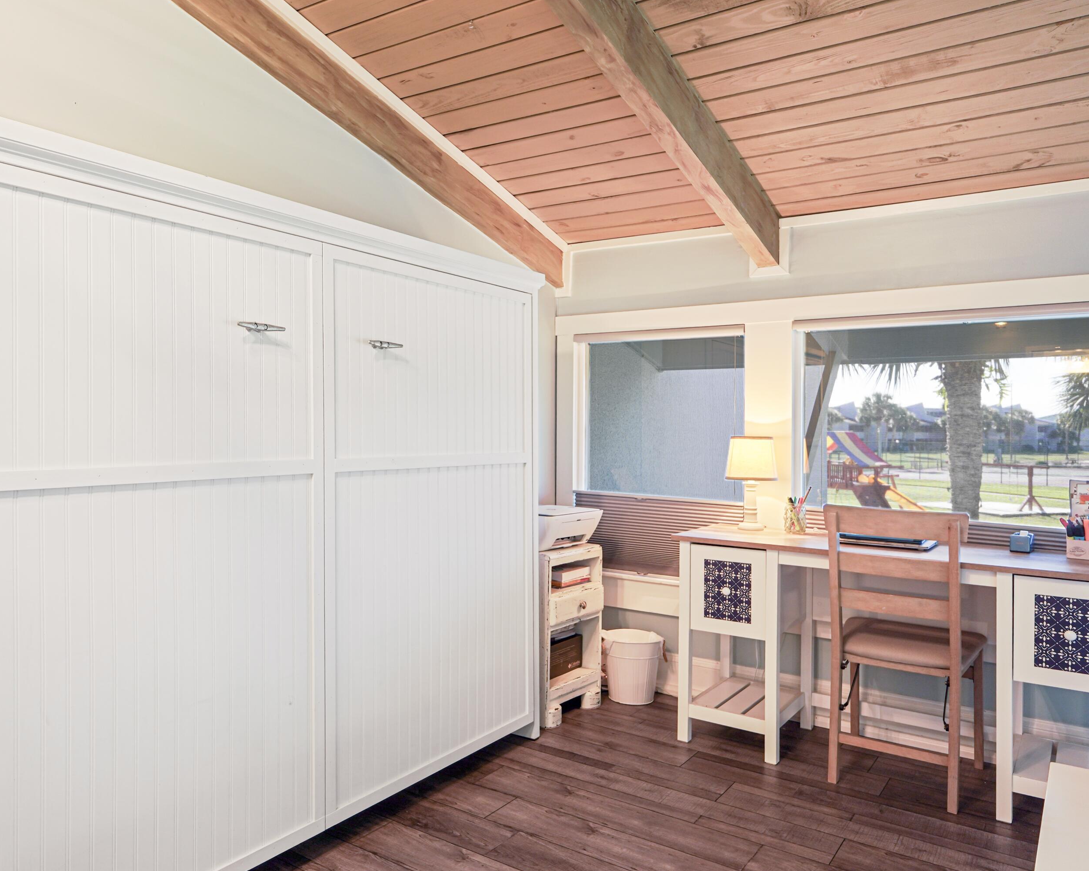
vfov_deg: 54.4
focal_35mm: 26
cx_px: 438
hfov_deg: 64.9
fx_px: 847
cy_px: 436
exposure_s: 1/5
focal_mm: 15.5
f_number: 4
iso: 100
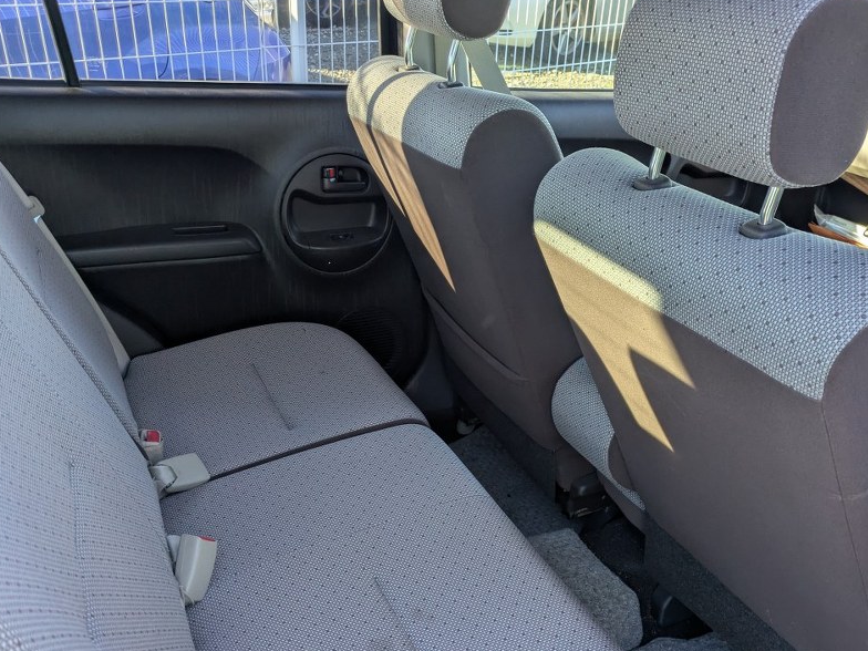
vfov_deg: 41.2
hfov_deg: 53.9
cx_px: 468
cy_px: 435
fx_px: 853
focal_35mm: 34
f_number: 1.89
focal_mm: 5.43
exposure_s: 1/246
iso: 45
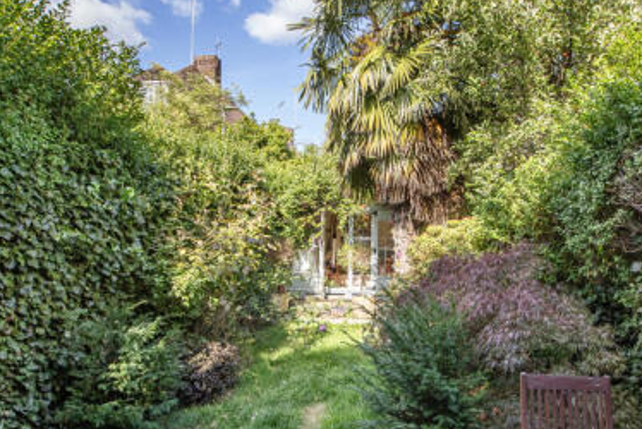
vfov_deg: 45.8
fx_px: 500
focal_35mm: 28
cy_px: 284
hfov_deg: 65.3
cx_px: 351
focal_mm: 16
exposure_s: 1/200
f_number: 8
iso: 320
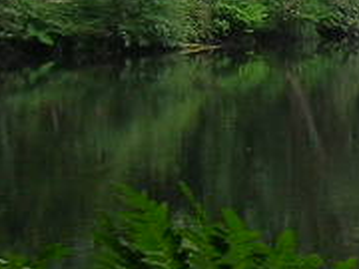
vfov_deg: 7.7
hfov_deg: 9.2
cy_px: 147
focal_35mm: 193
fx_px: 2002
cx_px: 860
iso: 50
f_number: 2.9
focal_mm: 5.7
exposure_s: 1/53.7
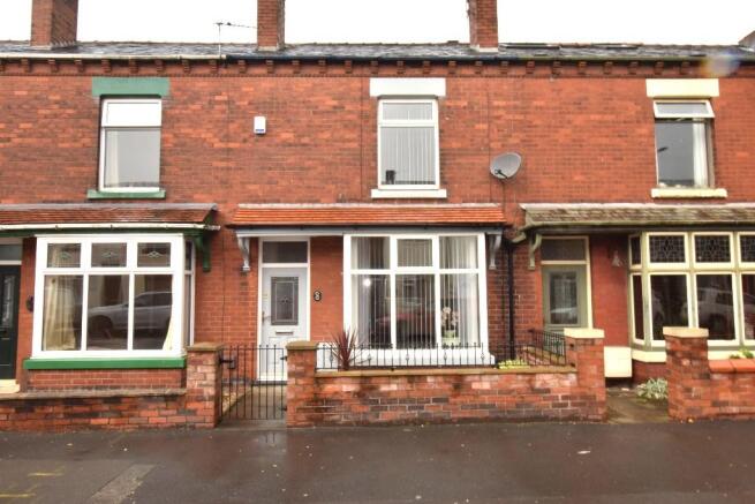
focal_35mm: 22
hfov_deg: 77.3
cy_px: 252
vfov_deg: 56.2
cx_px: 378
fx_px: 472
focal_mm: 15
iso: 100
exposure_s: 1/20
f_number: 25
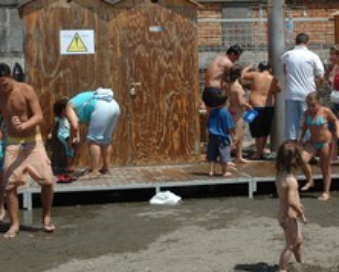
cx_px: 208
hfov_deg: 22.2
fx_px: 864
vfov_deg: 17.9
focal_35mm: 86
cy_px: 96
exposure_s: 1/350
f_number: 9.5
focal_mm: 34
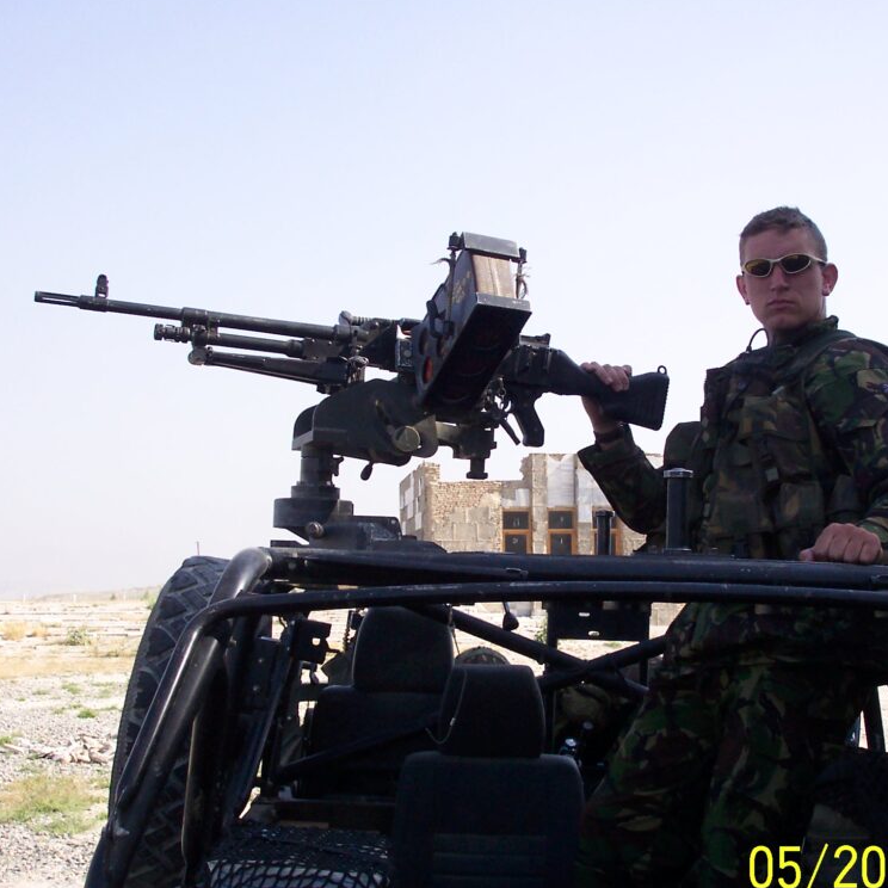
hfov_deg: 35.4
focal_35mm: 48
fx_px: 1393
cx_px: 462
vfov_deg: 35.3
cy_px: 469
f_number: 9.5
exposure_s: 1/90
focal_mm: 7.5
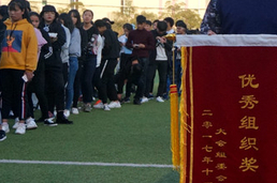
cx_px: 354
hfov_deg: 19.4
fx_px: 749
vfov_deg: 14.0
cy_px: 74
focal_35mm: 98
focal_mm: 21
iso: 500
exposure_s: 1/2000
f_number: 4
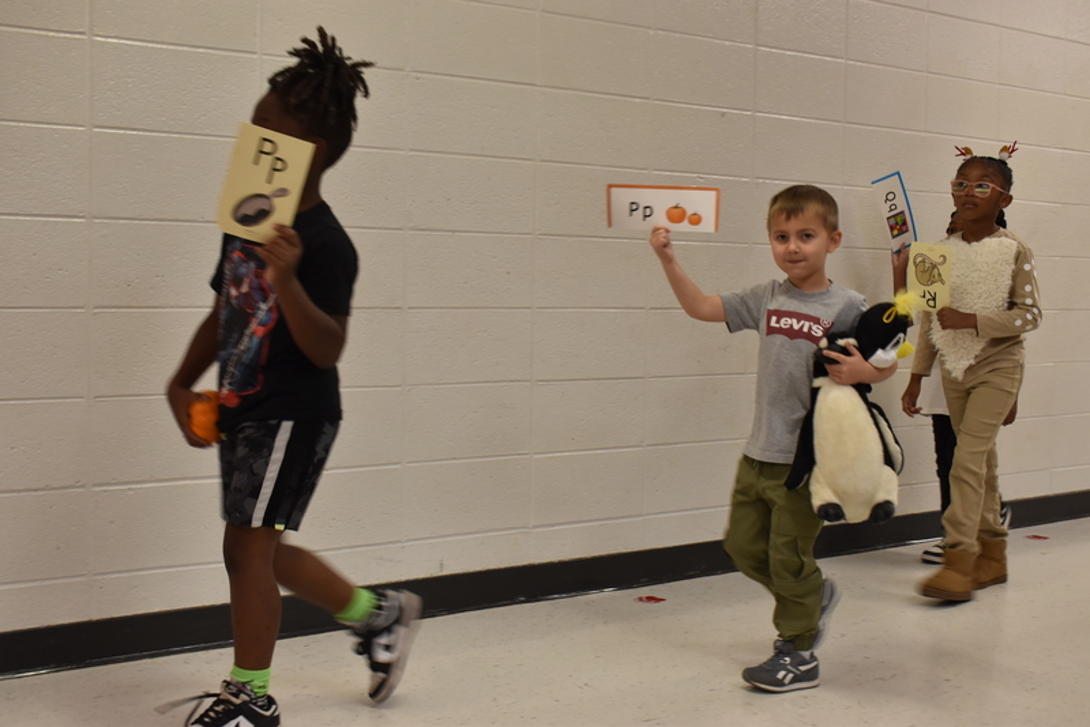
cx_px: 545
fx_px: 1363
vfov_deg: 29.9
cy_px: 364
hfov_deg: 43.6
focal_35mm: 45
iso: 560
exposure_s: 1/50
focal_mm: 30
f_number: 7.1
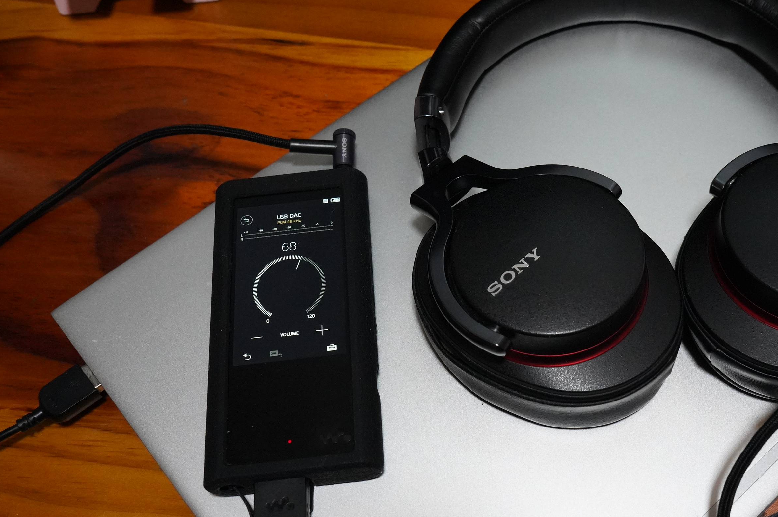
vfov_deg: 31.8
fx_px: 907
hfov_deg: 46.1
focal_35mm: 42
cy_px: 244
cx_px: 477
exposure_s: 1/40
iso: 10000
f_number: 9
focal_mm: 33
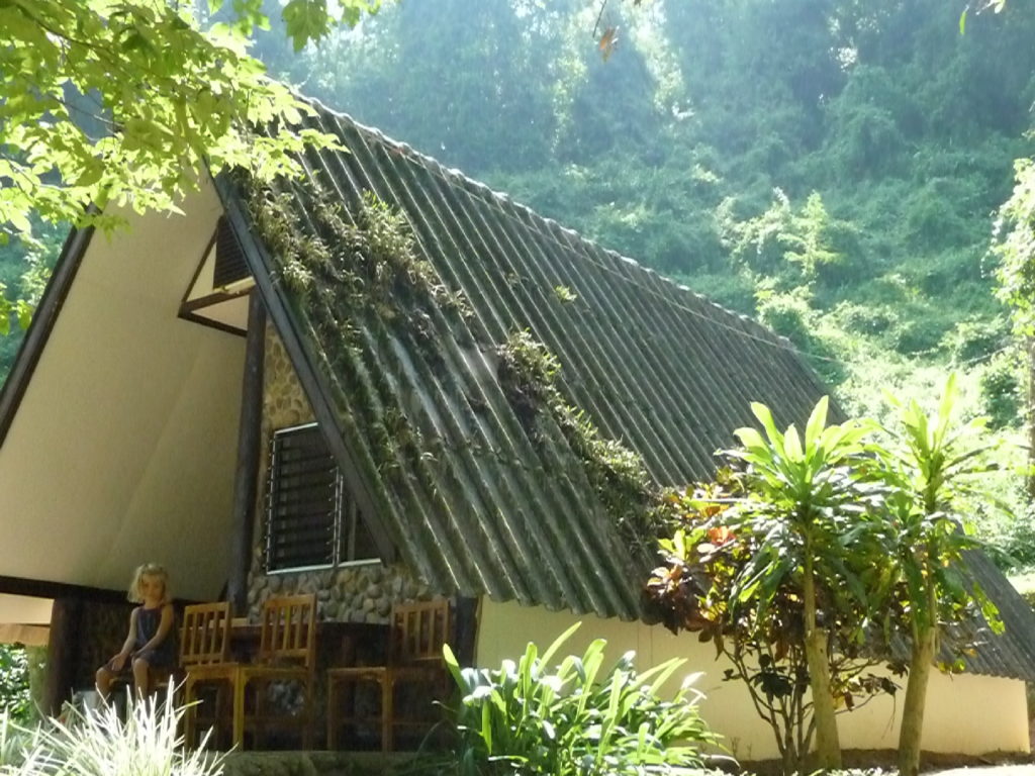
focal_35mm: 45
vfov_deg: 32.2
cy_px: 388
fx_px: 1345
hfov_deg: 42.1
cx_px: 518
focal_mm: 7.6
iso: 1600
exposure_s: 1/1300
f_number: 4.1
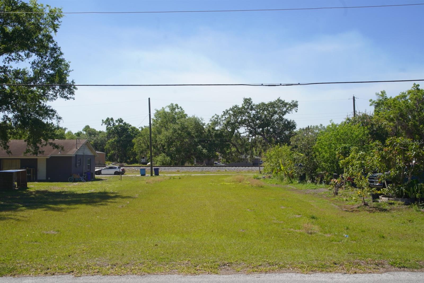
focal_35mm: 37
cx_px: 212
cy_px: 142
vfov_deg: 36.0
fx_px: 436
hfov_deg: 51.9
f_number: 9
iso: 125
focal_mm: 37
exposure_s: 1/250
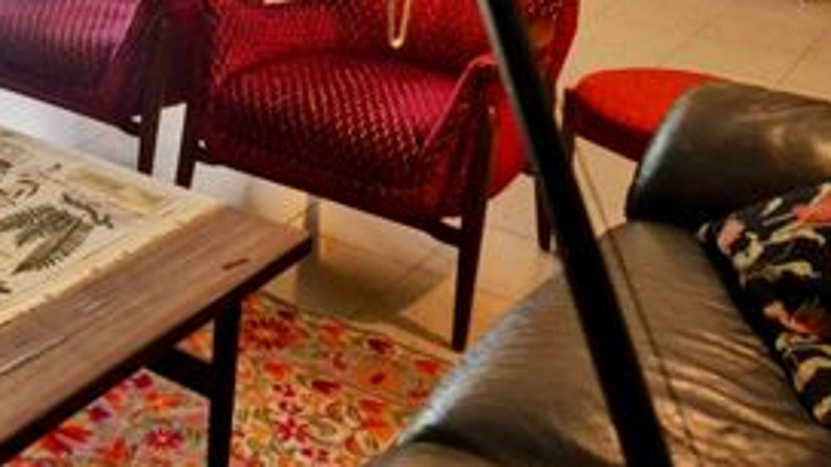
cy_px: -104
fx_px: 1432
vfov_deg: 17.6
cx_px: 52
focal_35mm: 65
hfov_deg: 30.6
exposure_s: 1/50
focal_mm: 5.9
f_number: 2
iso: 50
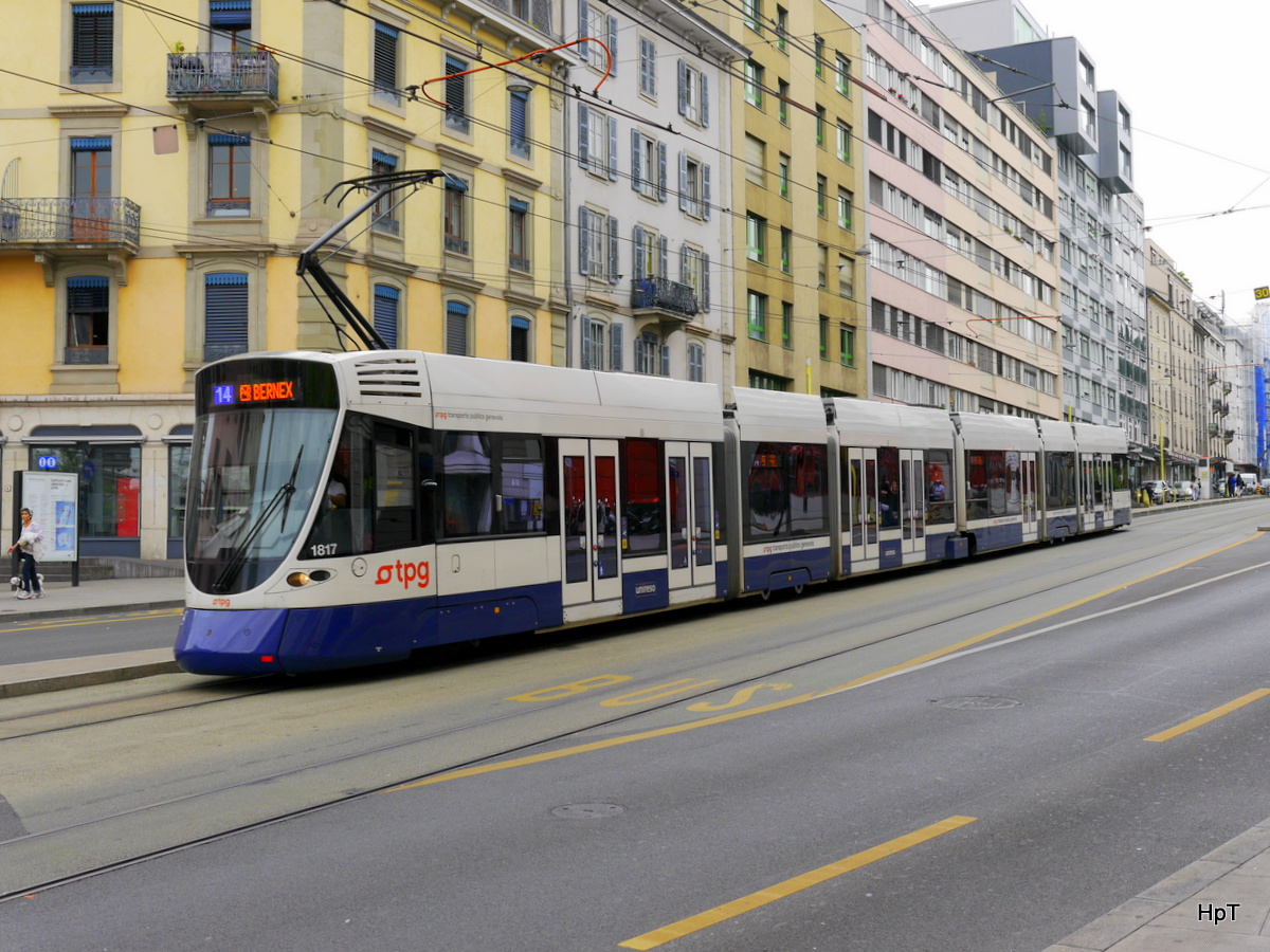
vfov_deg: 34.3
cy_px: 476
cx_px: 635
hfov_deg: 44.8
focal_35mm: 42
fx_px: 1541
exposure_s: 1/250
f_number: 7.1
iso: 160
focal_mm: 21
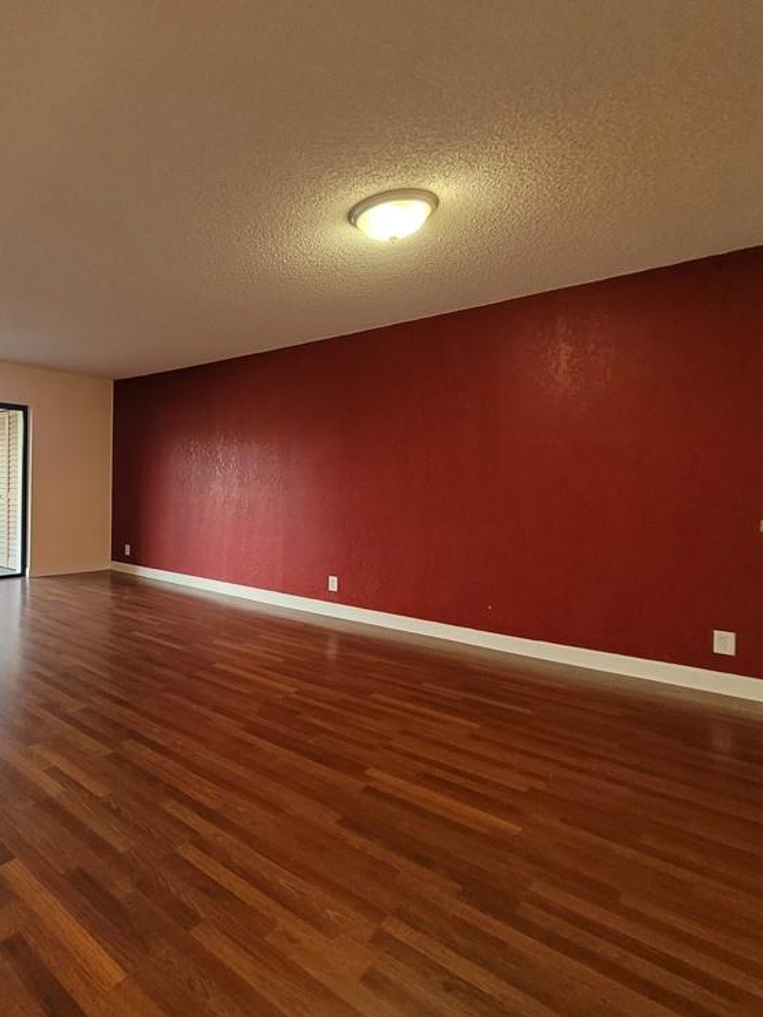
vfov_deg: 87.7
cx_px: 172
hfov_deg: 66.2
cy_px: 496
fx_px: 529
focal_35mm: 18
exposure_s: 1/39
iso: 320
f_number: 2.2
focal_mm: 1.74
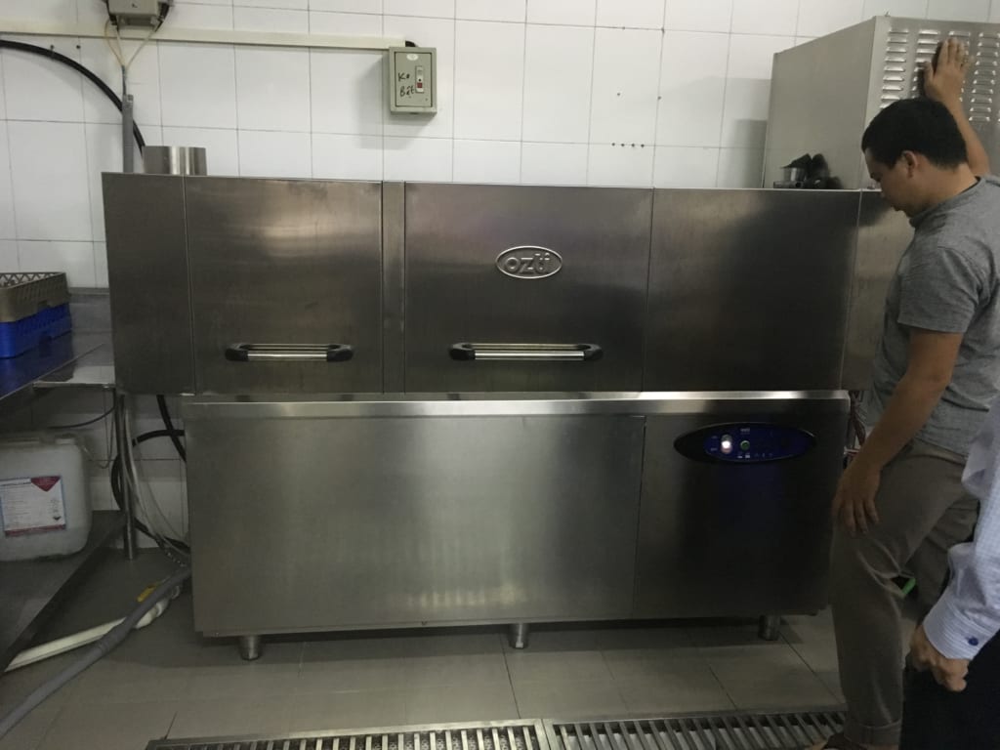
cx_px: 500
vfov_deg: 48.2
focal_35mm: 29
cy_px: 375
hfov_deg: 61.7
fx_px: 838
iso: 250
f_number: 2.2
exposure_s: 1/17
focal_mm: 4.15
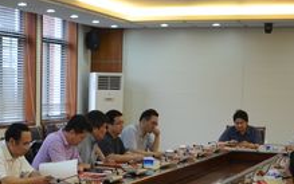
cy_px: 238
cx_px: 34
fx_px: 705
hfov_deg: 23.0
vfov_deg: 14.3
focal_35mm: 88
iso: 800
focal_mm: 18
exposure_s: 1/50
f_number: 3.5
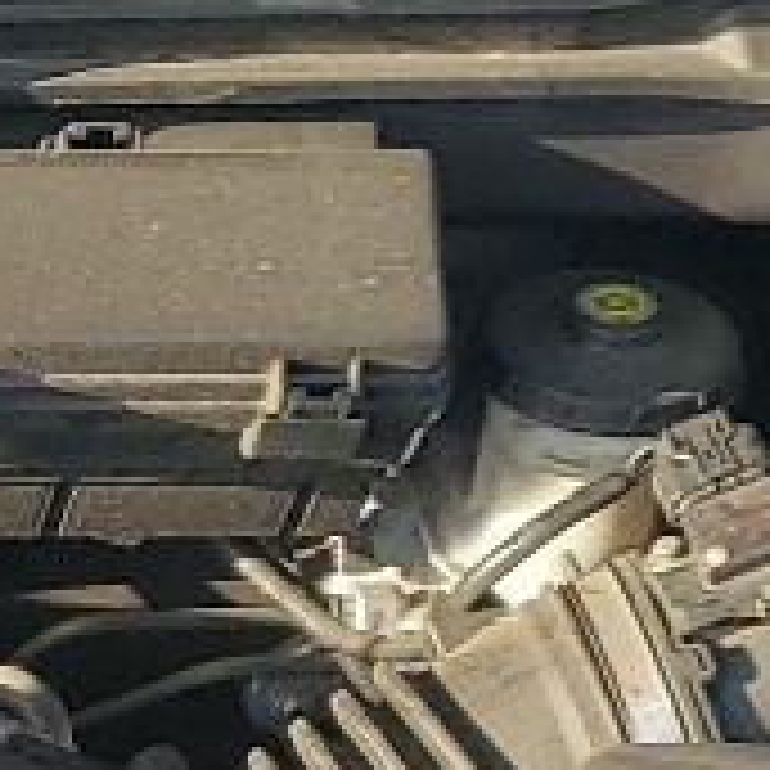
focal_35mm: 215
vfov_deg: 7.9
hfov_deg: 7.8
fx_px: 5411
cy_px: 1247
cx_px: -779
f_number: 1.5
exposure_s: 1/588
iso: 50
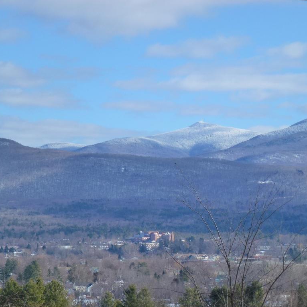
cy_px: 153
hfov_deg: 11.3
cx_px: 202
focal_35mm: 155
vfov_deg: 11.3
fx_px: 1555
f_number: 5.2
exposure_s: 1/640
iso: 160
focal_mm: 23.4
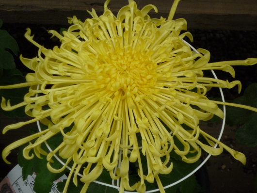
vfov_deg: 11.4
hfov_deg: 15.2
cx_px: 128
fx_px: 966
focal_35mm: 130
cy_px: 96
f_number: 5.7
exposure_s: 1/100
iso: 200
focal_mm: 19.2
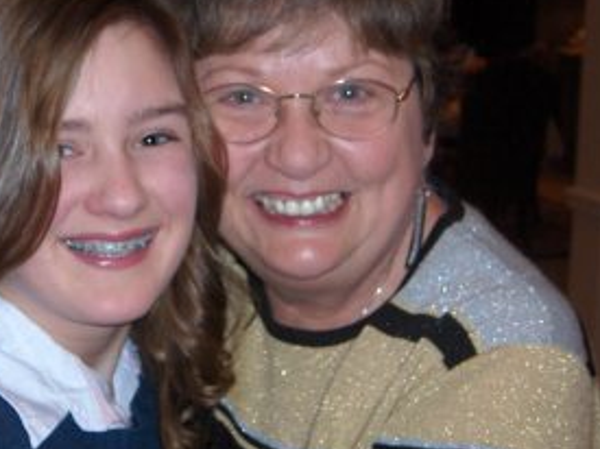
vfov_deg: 20.4
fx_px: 1247
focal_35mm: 72
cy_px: 198
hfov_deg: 26.8
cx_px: 179
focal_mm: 9
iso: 100
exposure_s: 1/60
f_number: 2.9
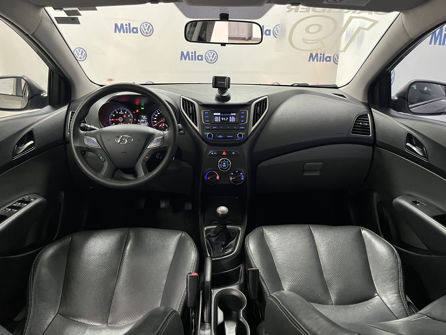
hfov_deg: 67.3
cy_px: 168
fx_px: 335
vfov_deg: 53.1
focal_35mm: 26
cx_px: 223
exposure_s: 1/40
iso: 500
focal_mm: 5.1
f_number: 1.6
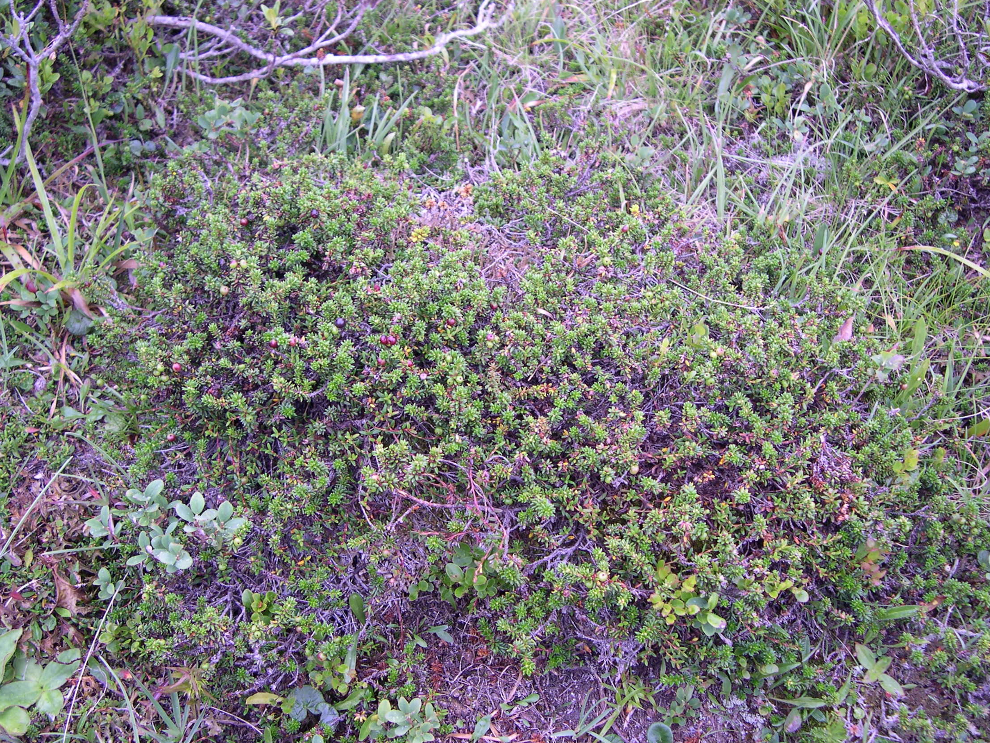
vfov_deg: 36.8
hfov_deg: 47.9
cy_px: 363
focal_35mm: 39
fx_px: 1115
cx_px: 483
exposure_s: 1/31
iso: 100
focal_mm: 8
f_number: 2.8
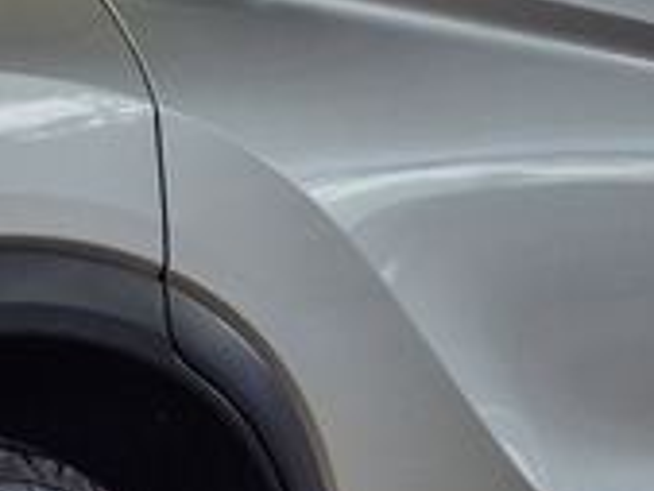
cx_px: -190
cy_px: 302
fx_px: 2628
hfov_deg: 13.7
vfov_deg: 10.7
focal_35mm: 139
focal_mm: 5.4
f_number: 1.8
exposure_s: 1/181
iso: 25
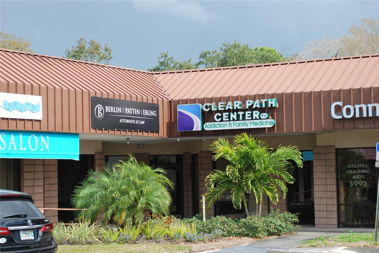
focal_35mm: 82
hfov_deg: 24.6
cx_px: 190
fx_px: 869
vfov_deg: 16.6
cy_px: 126
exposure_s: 1/160
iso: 100
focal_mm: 55
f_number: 6.3
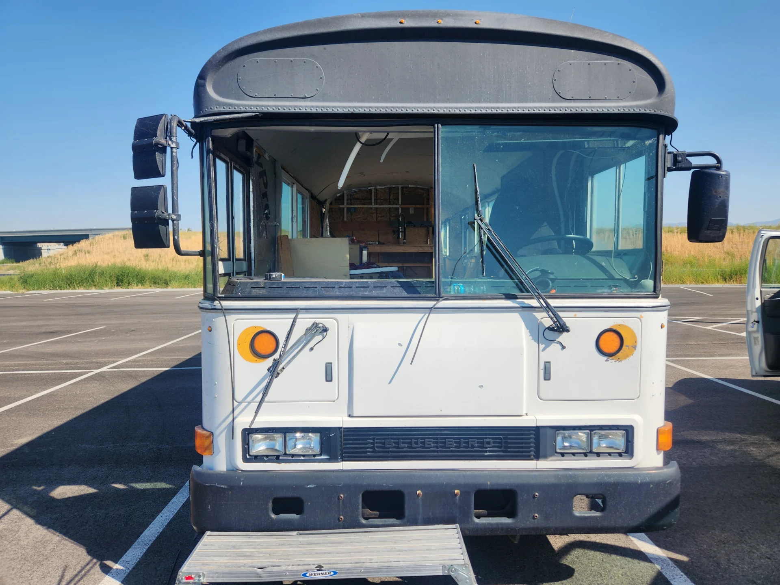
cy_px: 292
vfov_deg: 58.9
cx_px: 390
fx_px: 518
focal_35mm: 23
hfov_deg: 73.9
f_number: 1.8
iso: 20
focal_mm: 5.4
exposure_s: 1/2111
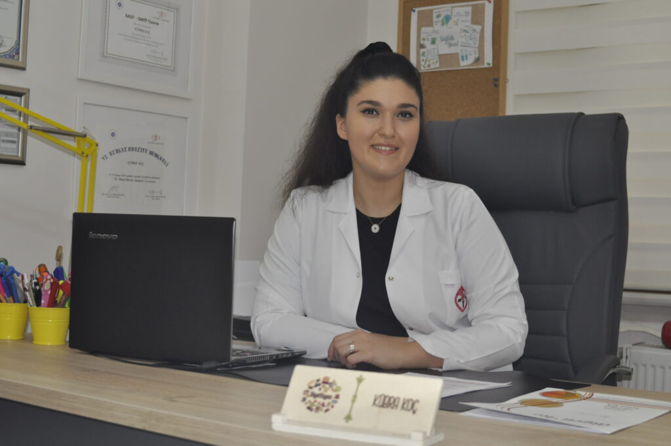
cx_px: 336
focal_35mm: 57
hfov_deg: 35.1
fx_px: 1061
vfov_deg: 23.7
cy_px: 223
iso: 800
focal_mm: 38
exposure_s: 1/60
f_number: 3.3
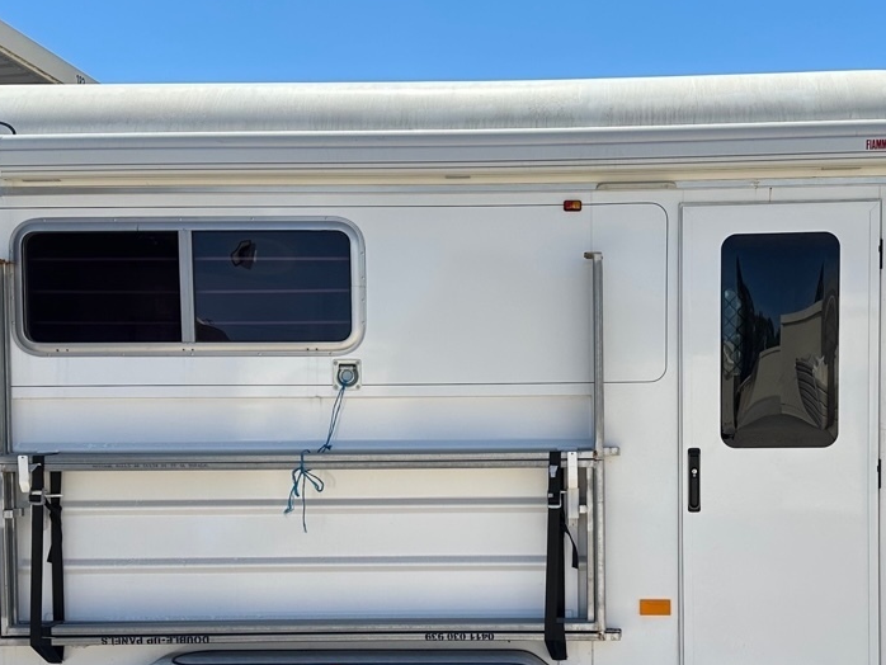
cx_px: 531
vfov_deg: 32.6
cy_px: 453
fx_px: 1127
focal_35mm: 44
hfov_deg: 42.7
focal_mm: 6.86
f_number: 1.78
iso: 80
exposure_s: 1/4545
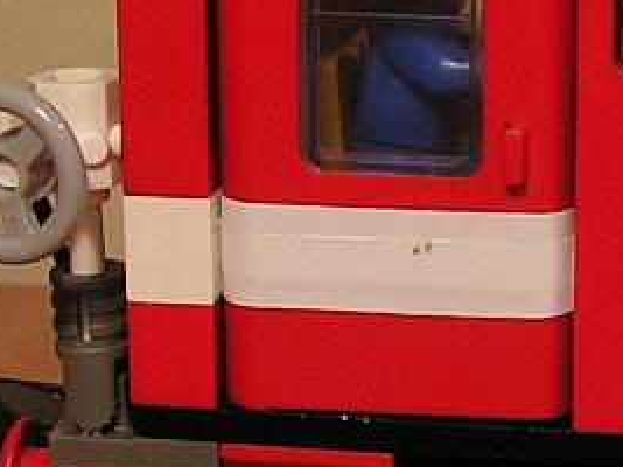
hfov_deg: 13.6
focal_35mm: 138
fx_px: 2483
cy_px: 252
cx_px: 880
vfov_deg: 10.7
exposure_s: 1/4
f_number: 3.2
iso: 100
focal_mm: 6
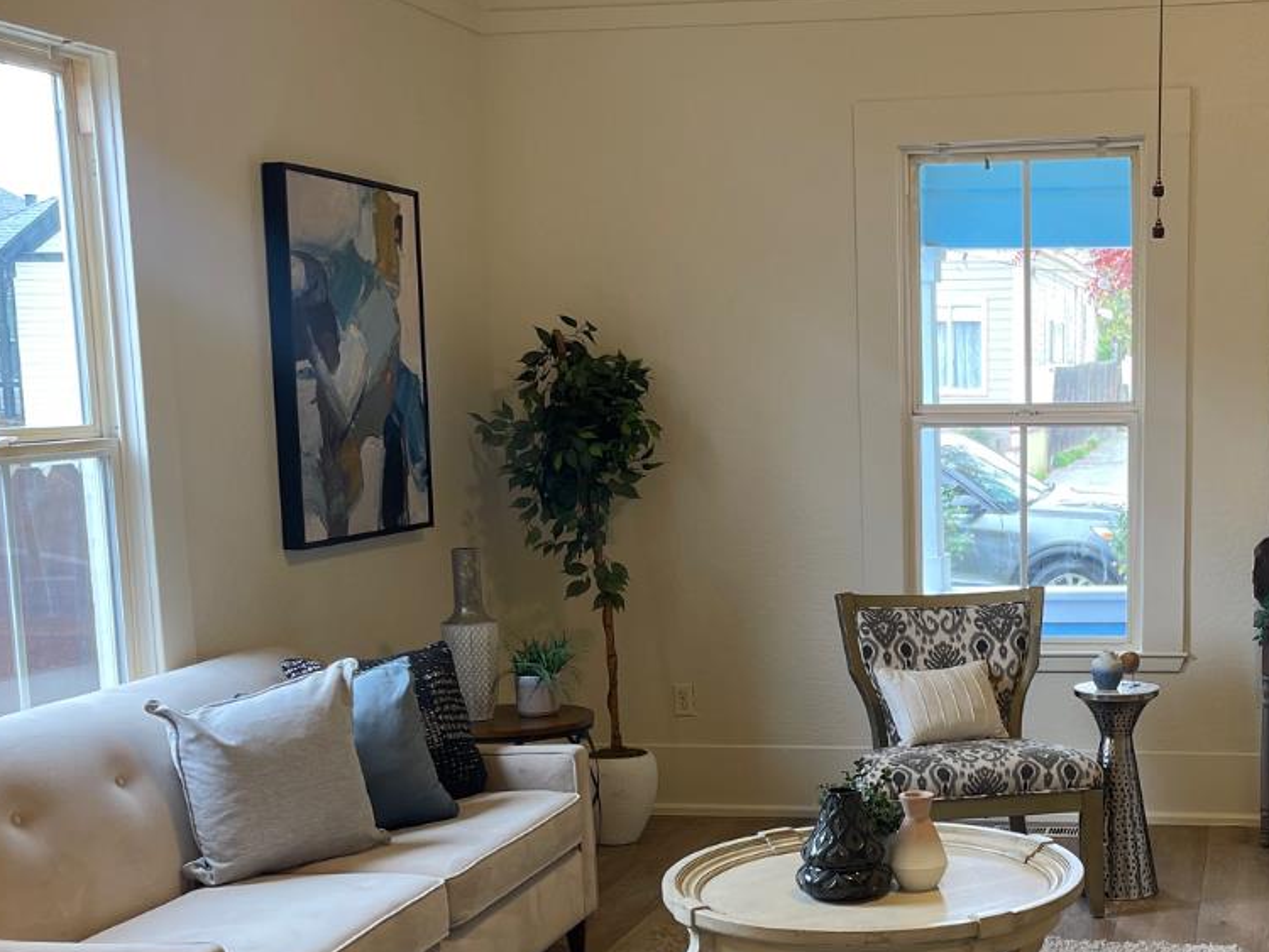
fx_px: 1907
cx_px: 978
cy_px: 645
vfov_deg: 27.9
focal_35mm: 52
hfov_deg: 35.8
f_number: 1.6
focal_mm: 5.1
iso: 80
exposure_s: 1/60
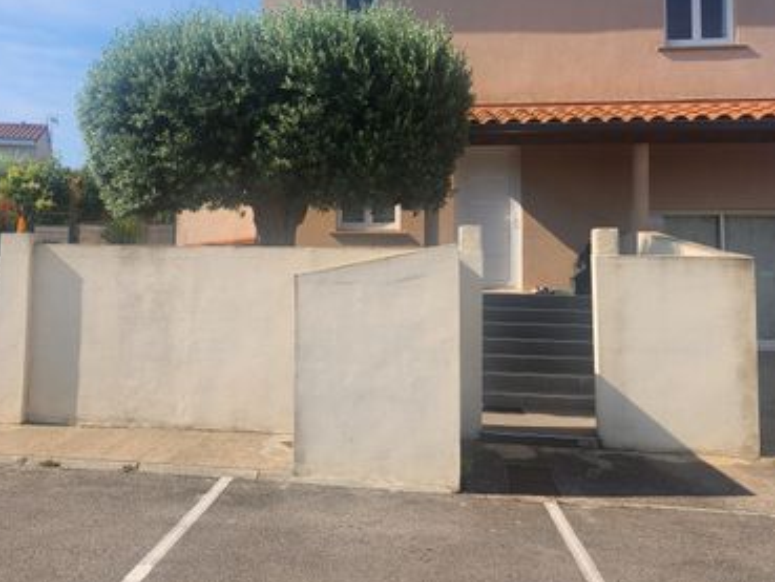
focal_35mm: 39
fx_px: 873
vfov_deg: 36.6
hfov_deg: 47.1
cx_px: 260
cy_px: 212
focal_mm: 5
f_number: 1.8
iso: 50
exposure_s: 1/3018
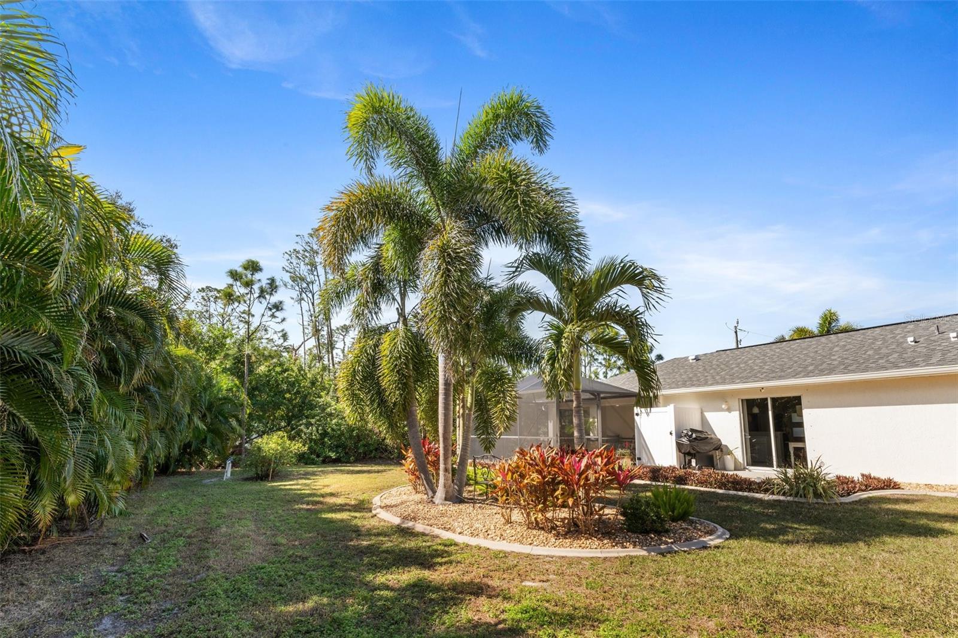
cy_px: 319
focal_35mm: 18
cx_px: 479
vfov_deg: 67.4
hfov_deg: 90.0
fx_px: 479
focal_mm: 12
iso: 100
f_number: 9
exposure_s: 1/100
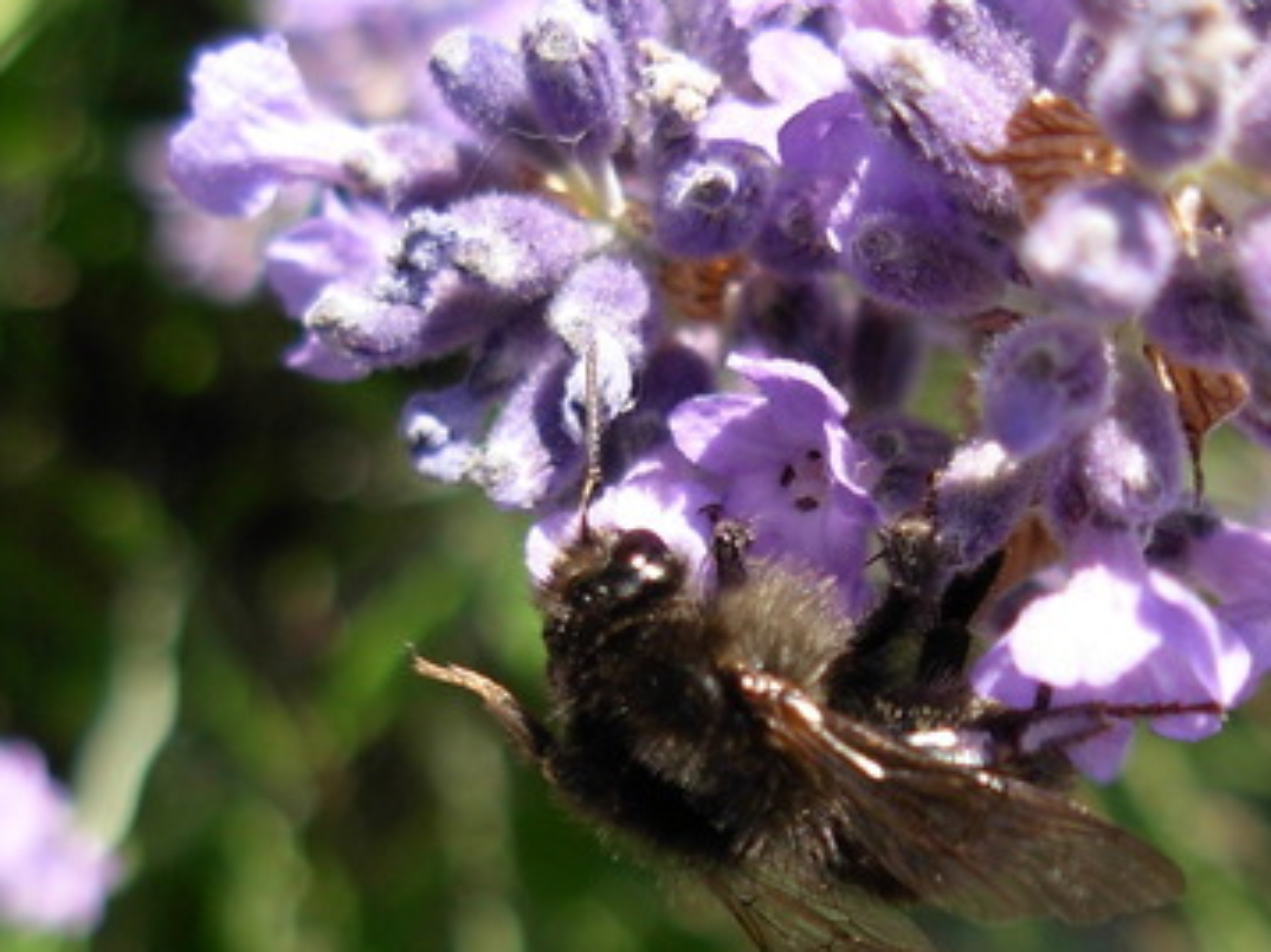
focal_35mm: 85
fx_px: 3119
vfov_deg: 17.2
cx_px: 728
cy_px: 728
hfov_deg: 23.0
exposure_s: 1/342
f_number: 2.9
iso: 79
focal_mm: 6.3
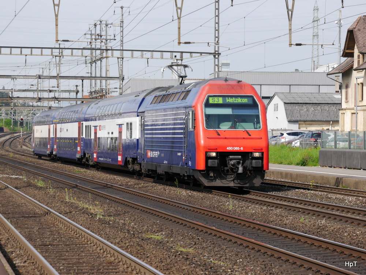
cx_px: 183
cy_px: 138
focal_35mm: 152
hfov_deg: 13.0
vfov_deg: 9.8
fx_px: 1607
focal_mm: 76
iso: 160
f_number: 6.3
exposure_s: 1/400
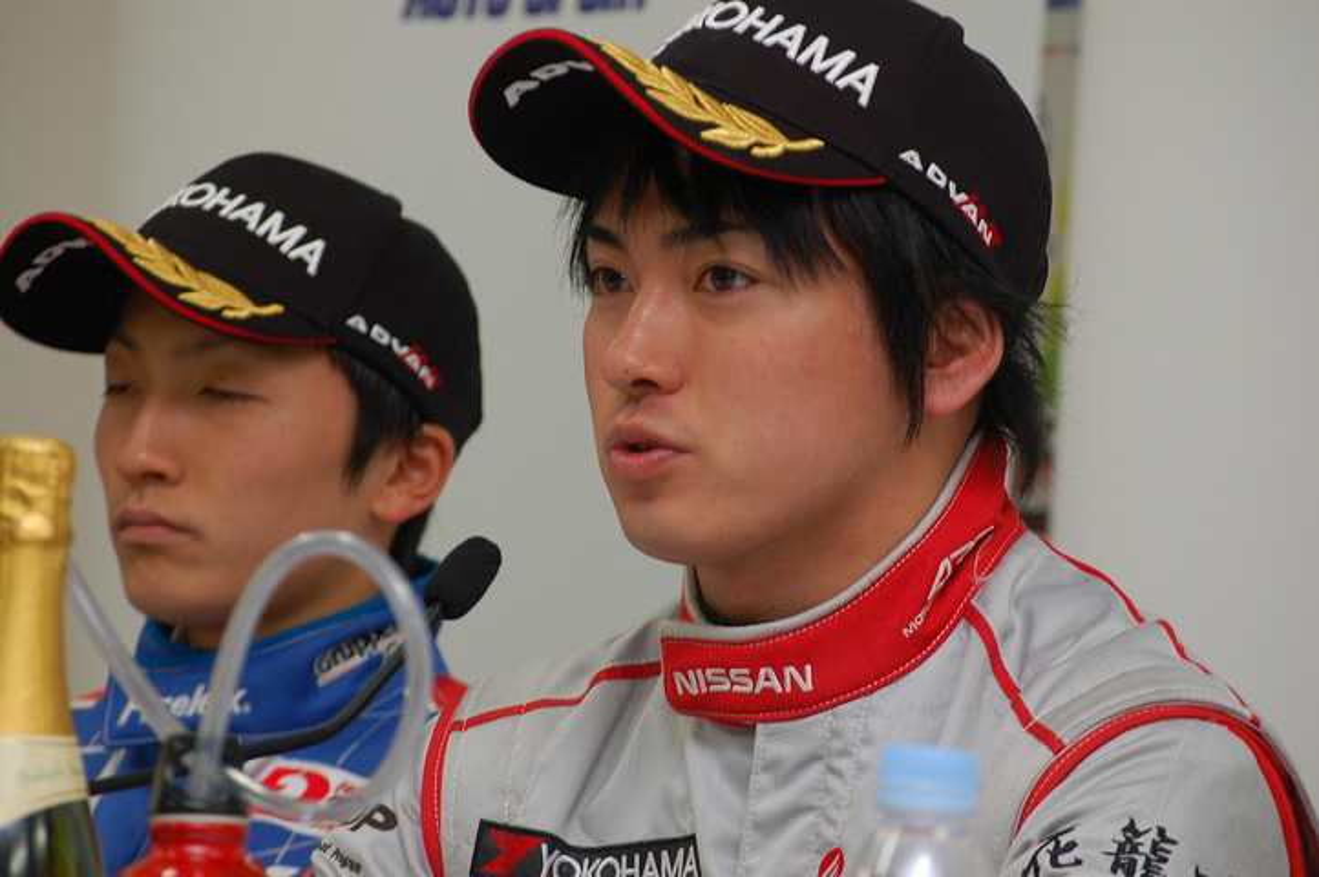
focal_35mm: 183
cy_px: 438
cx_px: 660
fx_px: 6699
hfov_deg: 11.2
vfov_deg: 7.5
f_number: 8
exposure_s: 1/60
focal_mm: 122
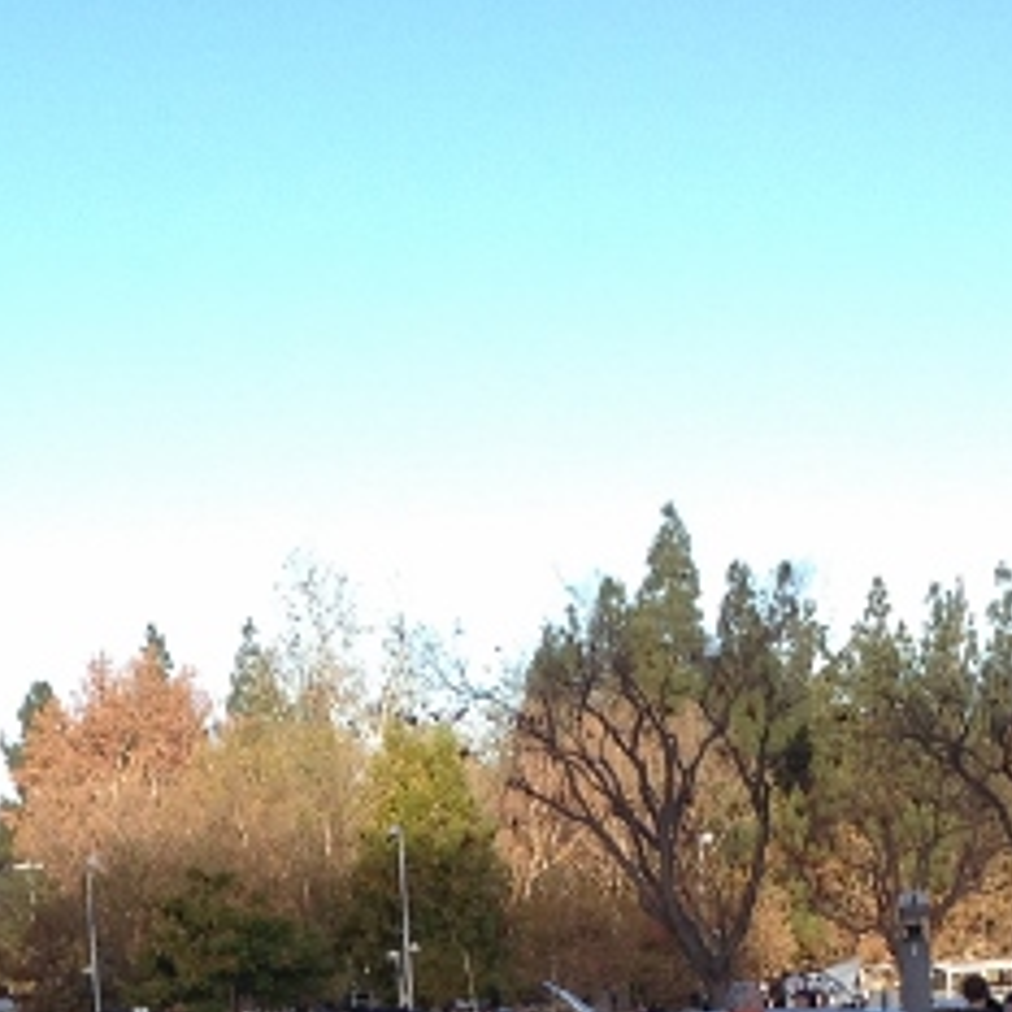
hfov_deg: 12.7
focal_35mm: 136
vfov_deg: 12.1
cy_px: 1590
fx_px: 4498
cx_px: 130
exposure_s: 1/593
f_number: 2.4
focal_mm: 4.28
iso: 50
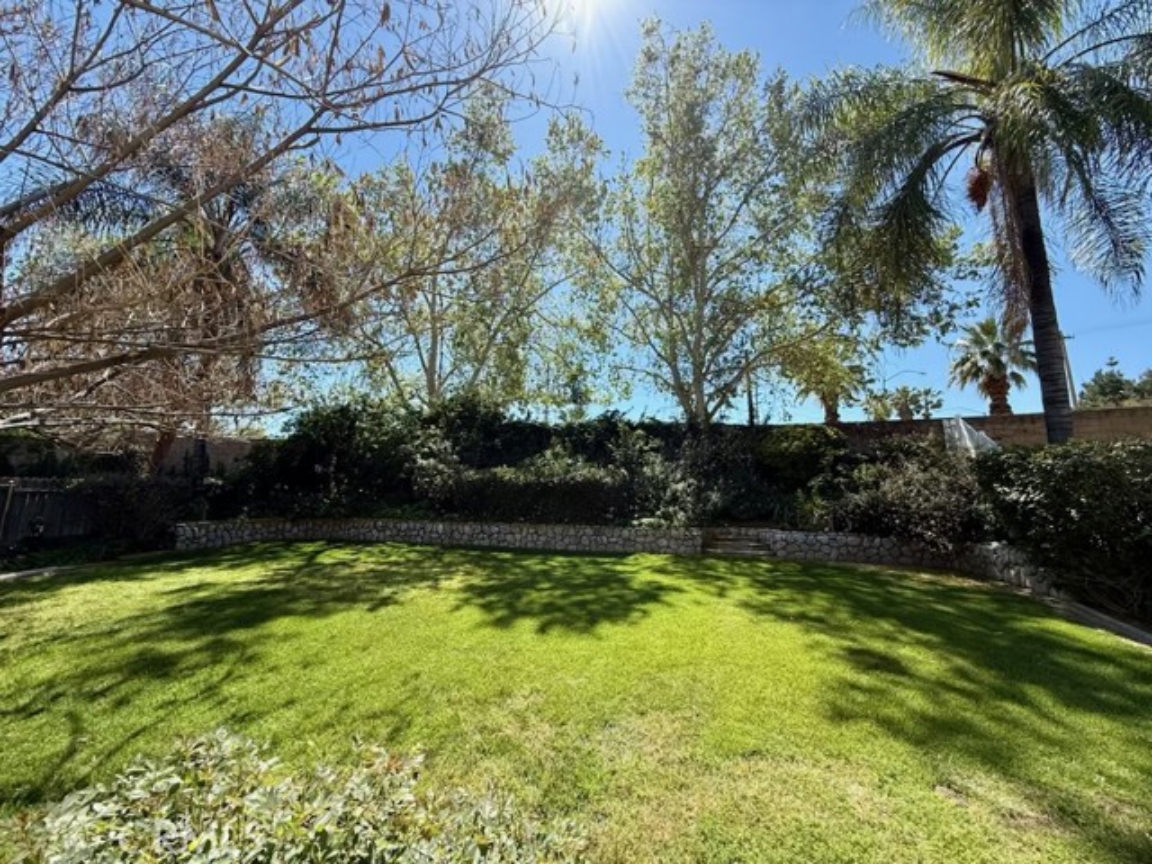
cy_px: 432
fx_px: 466
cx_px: 576
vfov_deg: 85.7
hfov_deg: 102.1
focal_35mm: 14
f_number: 2.2
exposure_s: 1/1087
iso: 50
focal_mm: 2.22
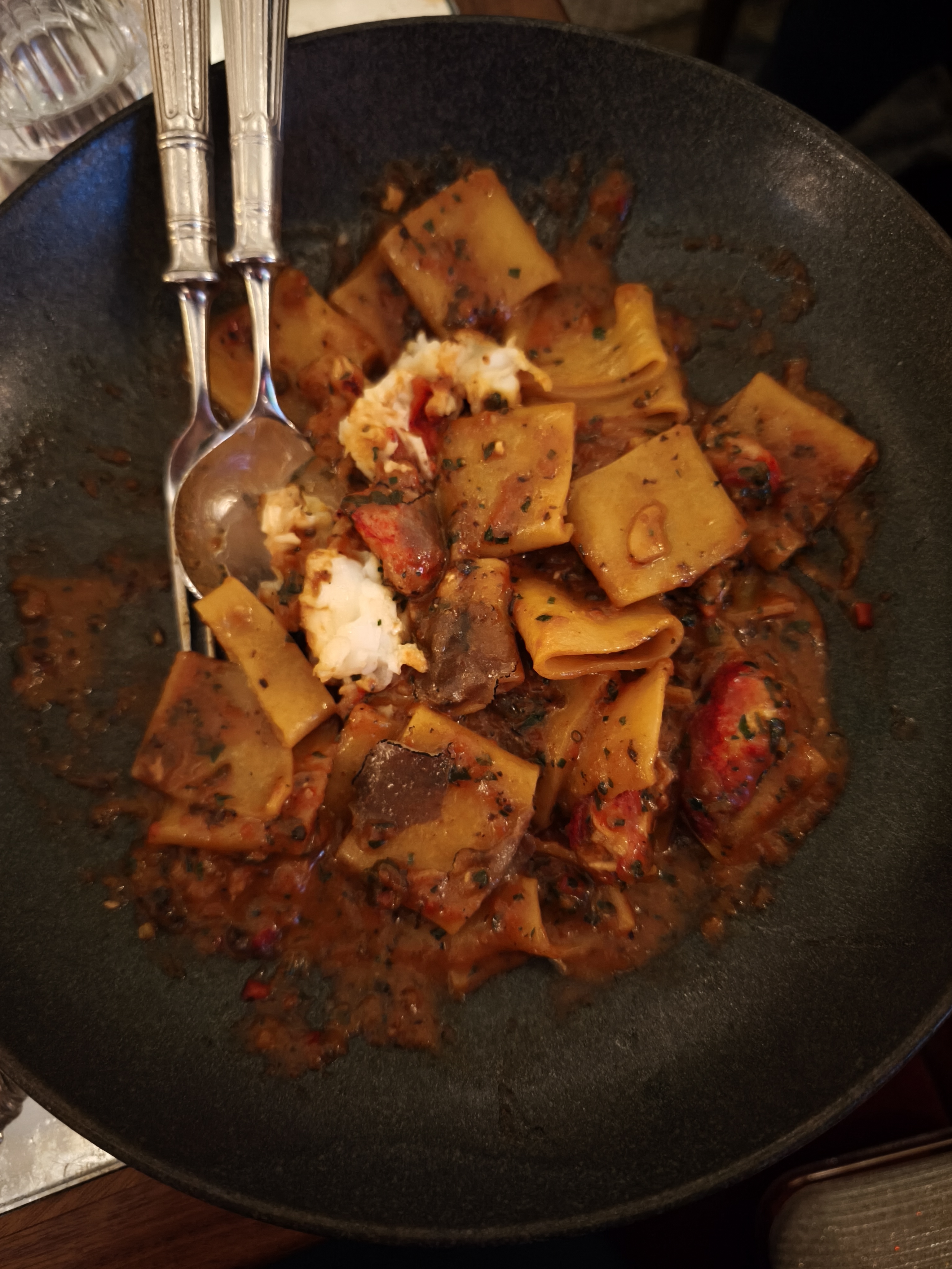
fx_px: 843
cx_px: 476
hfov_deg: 58.9
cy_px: 634
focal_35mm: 23
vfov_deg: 73.9
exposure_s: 1/9.09
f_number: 1.6
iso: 8000
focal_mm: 6.57
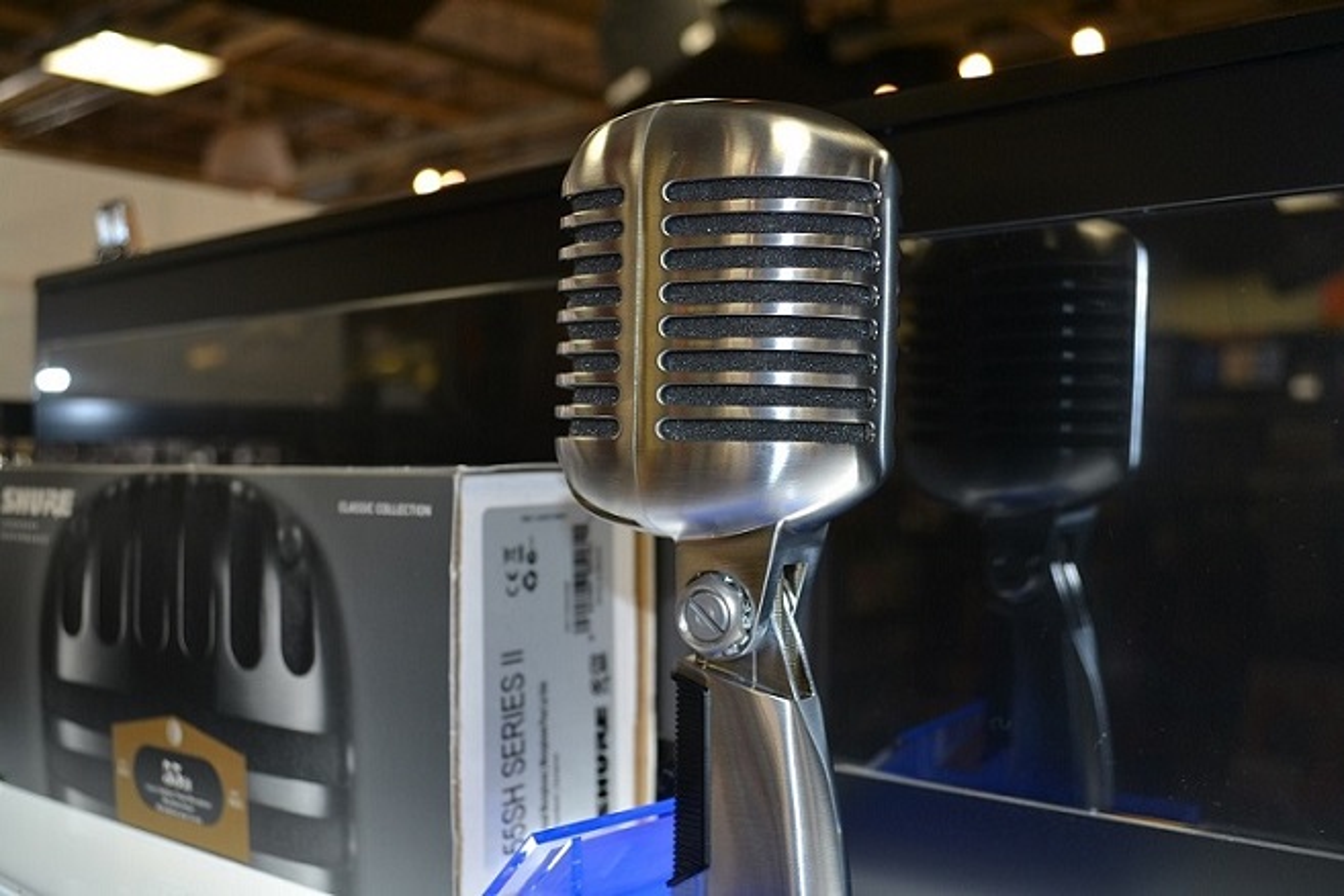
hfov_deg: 53.1
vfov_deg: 36.9
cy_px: 448
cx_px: 672
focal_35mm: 36
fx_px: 1344
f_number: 4
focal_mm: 24
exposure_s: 1/60
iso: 250
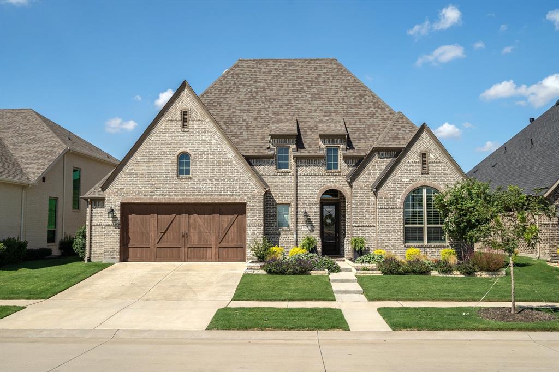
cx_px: 280
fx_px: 543
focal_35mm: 35
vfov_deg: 37.8
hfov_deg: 54.4
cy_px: 186
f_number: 7.1
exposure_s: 1/200
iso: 100
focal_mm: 35
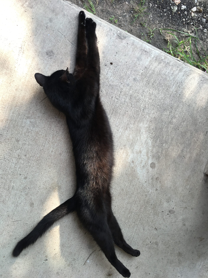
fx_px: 232
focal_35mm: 29
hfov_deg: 48.2
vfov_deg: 61.7
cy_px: 139
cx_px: 104
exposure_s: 1/121
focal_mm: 4.15
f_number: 2.2
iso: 25
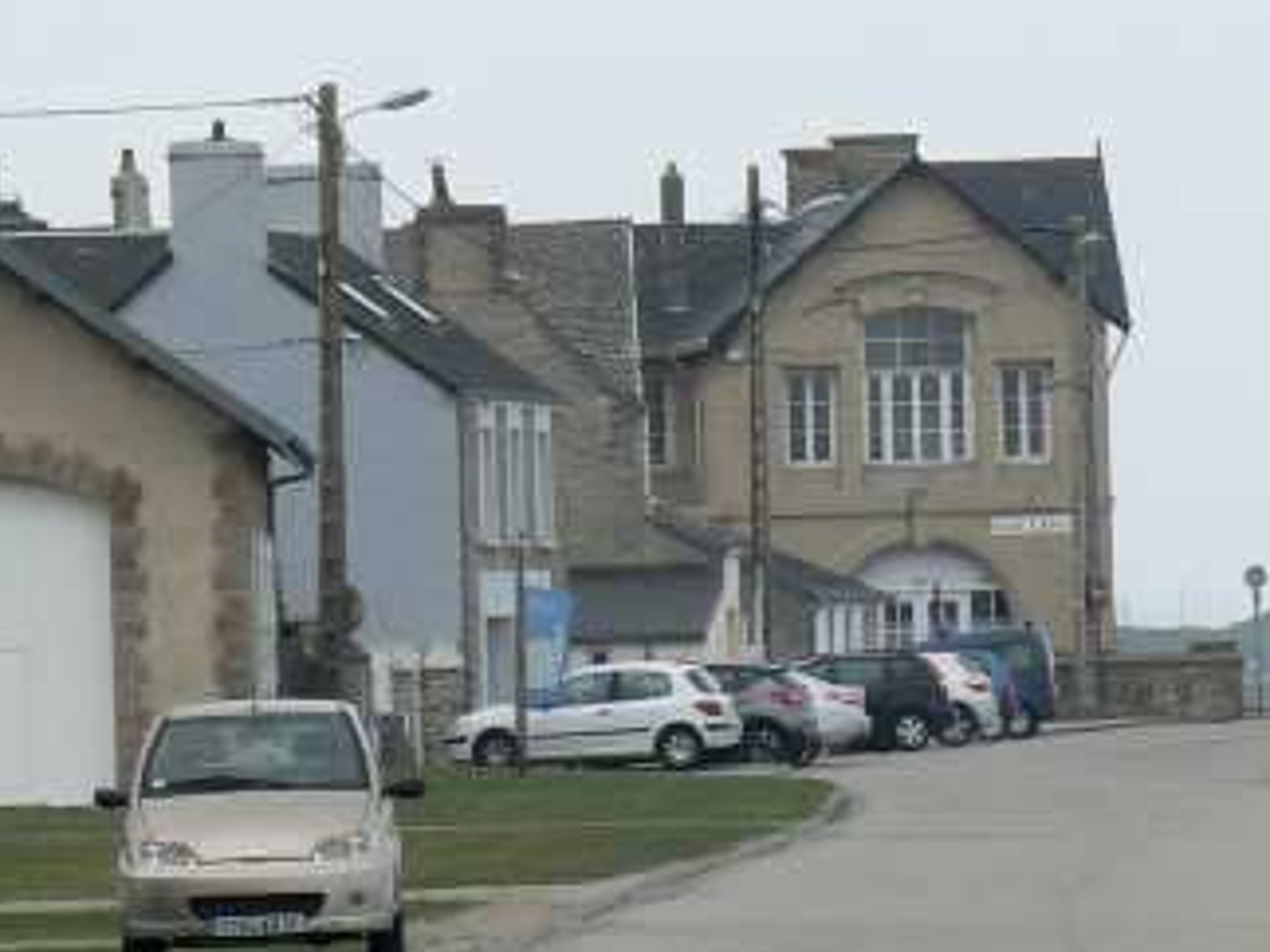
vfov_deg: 3.6
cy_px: 533
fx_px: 15037
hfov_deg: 4.8
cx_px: 1313
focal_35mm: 410
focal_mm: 24.6
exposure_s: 1/400
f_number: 5.6
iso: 80
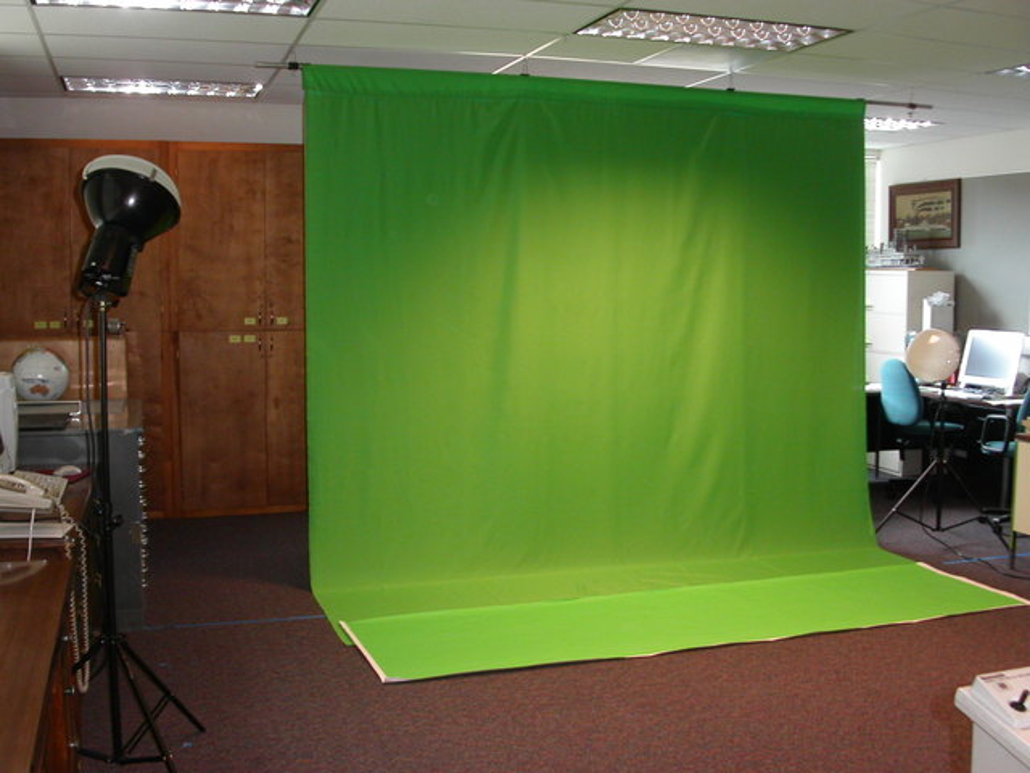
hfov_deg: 49.0
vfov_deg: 37.7
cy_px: 386
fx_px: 1131
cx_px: 515
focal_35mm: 38
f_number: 2.8
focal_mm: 7.8
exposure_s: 1/30
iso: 147
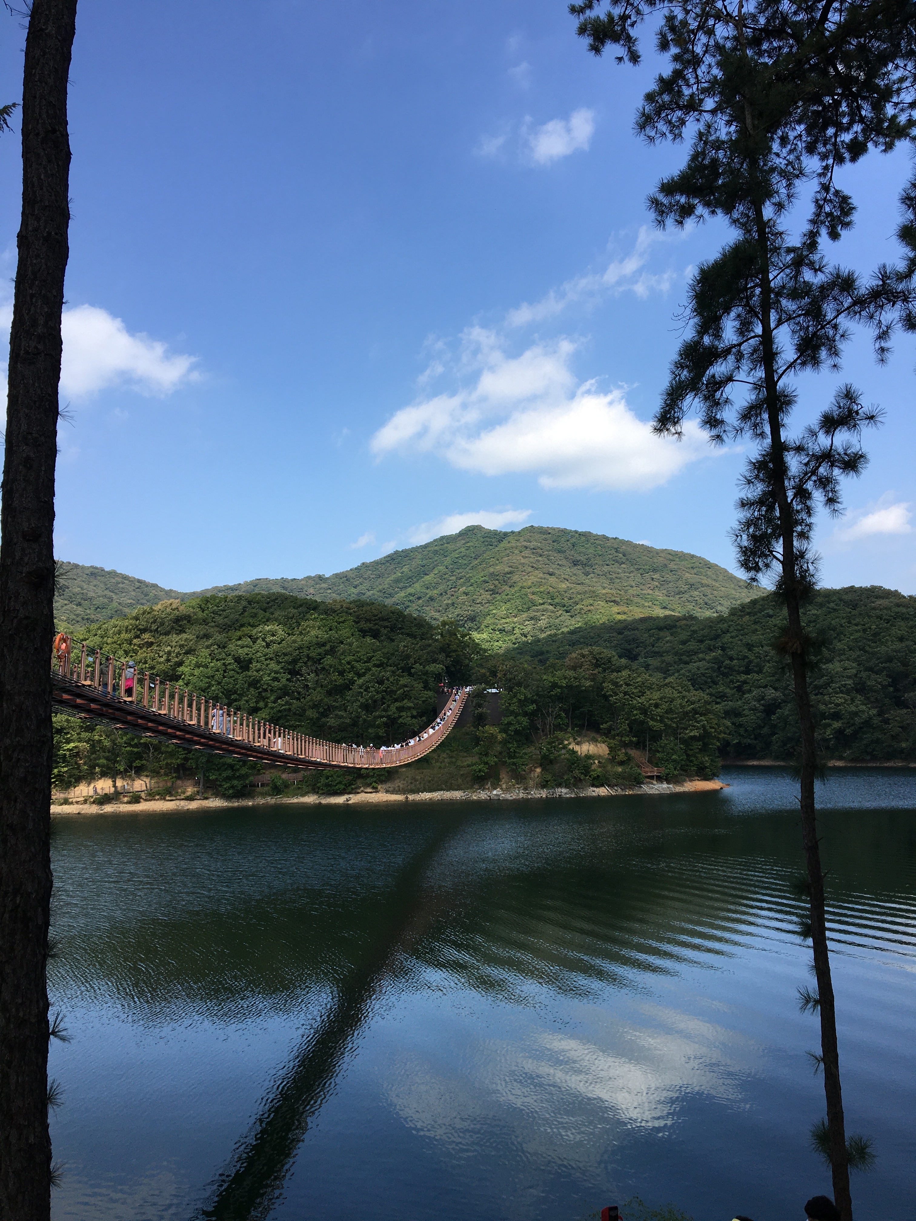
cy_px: 610
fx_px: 1023
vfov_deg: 61.7
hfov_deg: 48.2
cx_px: 458
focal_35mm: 29
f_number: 2.2
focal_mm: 4.15
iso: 25
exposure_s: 1/1012
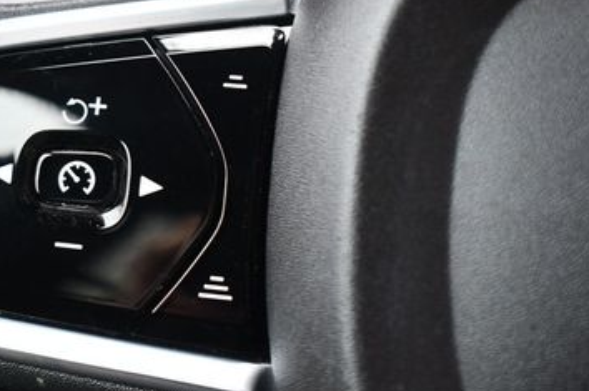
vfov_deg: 17.9
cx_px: 141
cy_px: 156
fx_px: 1242
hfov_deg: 26.3
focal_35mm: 76
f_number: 4.2
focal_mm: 28
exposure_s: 1/160
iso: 800
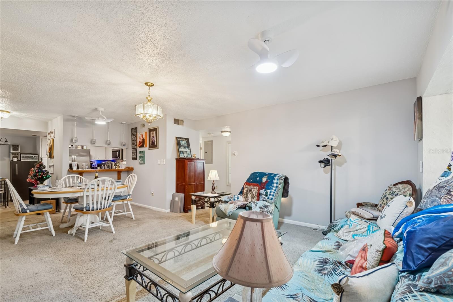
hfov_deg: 100.4
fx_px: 189
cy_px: 151
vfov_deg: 77.3
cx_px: 226
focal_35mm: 15
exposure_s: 1
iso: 100
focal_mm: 10
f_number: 7.1
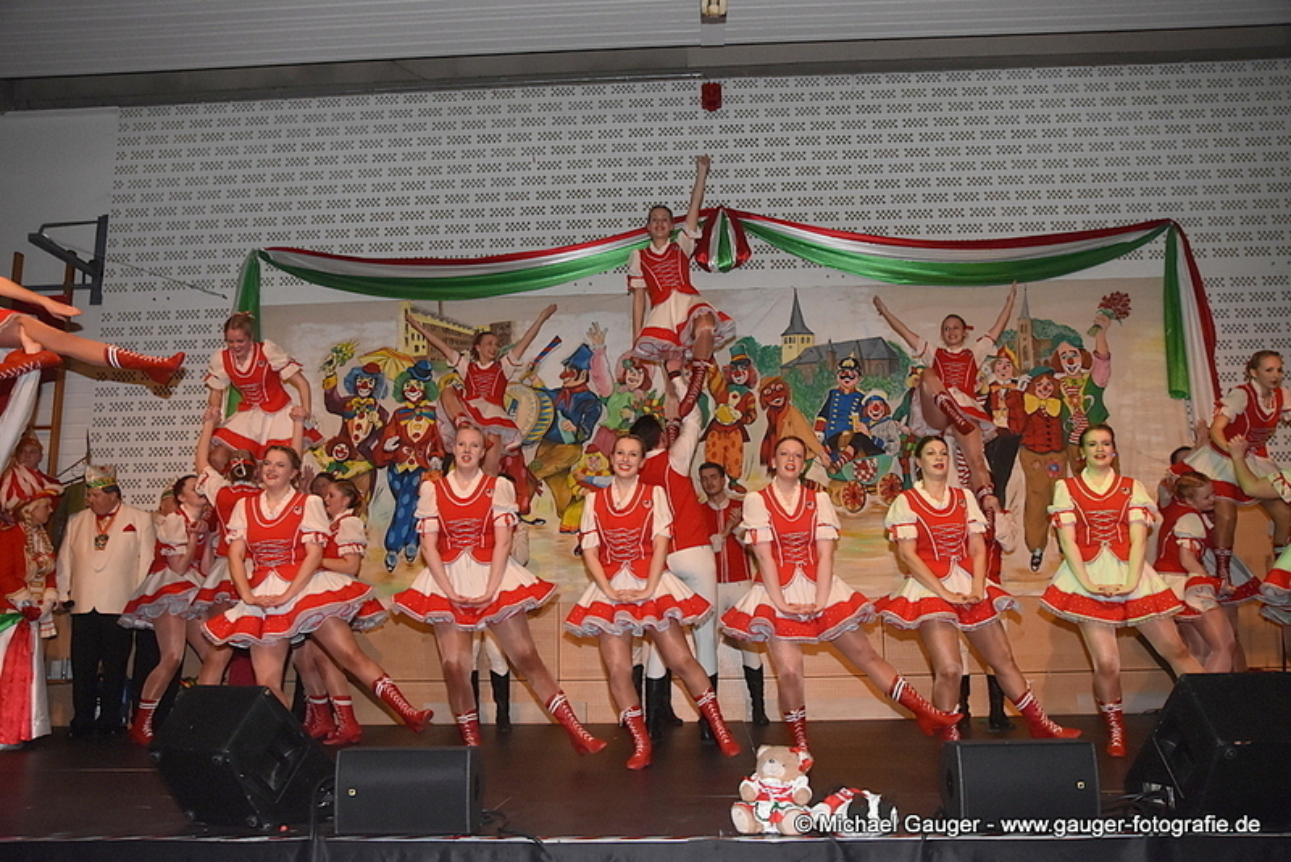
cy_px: 431
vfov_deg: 43.6
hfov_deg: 61.9
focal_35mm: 30
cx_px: 646
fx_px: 1076
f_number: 2.8
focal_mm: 20
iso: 2000
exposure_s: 1/640
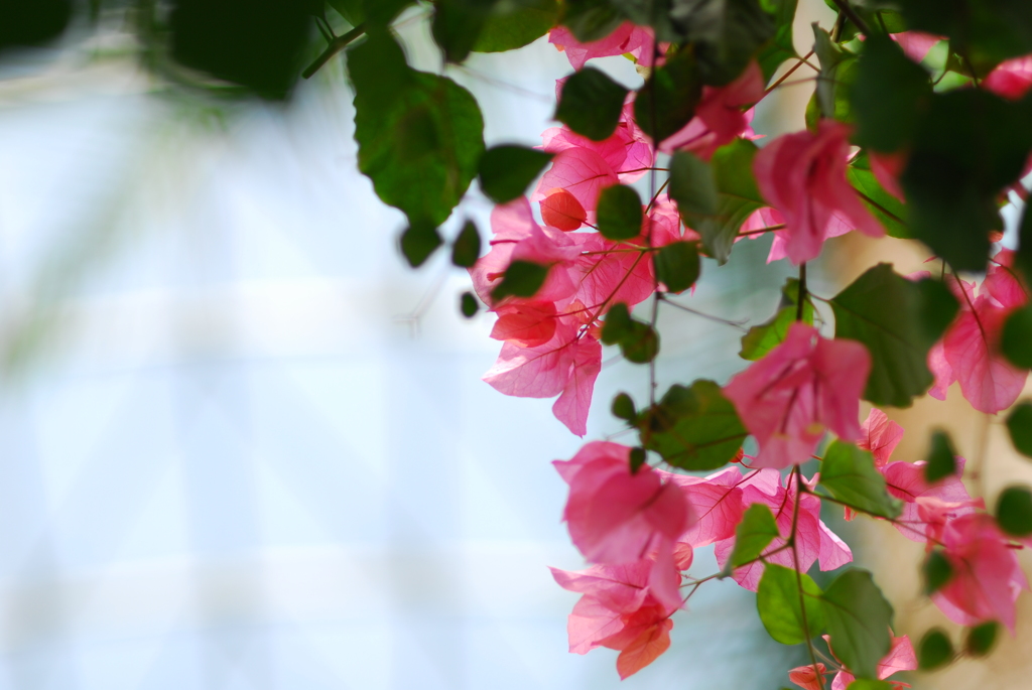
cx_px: 516
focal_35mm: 128
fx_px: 3659
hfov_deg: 16.1
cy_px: 345
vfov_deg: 10.8
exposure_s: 1/1000
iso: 100
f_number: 2
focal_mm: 85
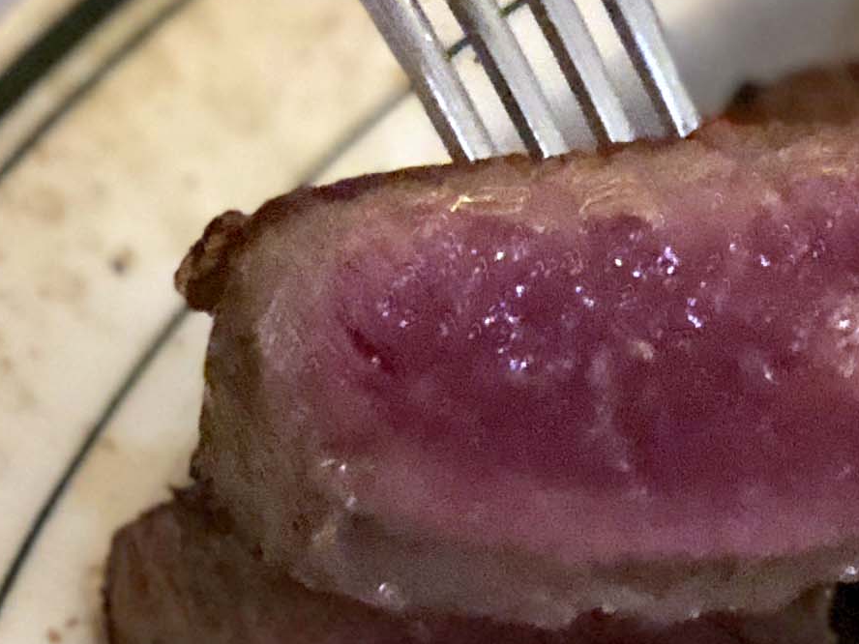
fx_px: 5856
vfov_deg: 6.2
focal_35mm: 236
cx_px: 1241
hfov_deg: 8.2
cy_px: 1047
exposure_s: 1/11
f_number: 2.4
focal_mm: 6
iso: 160
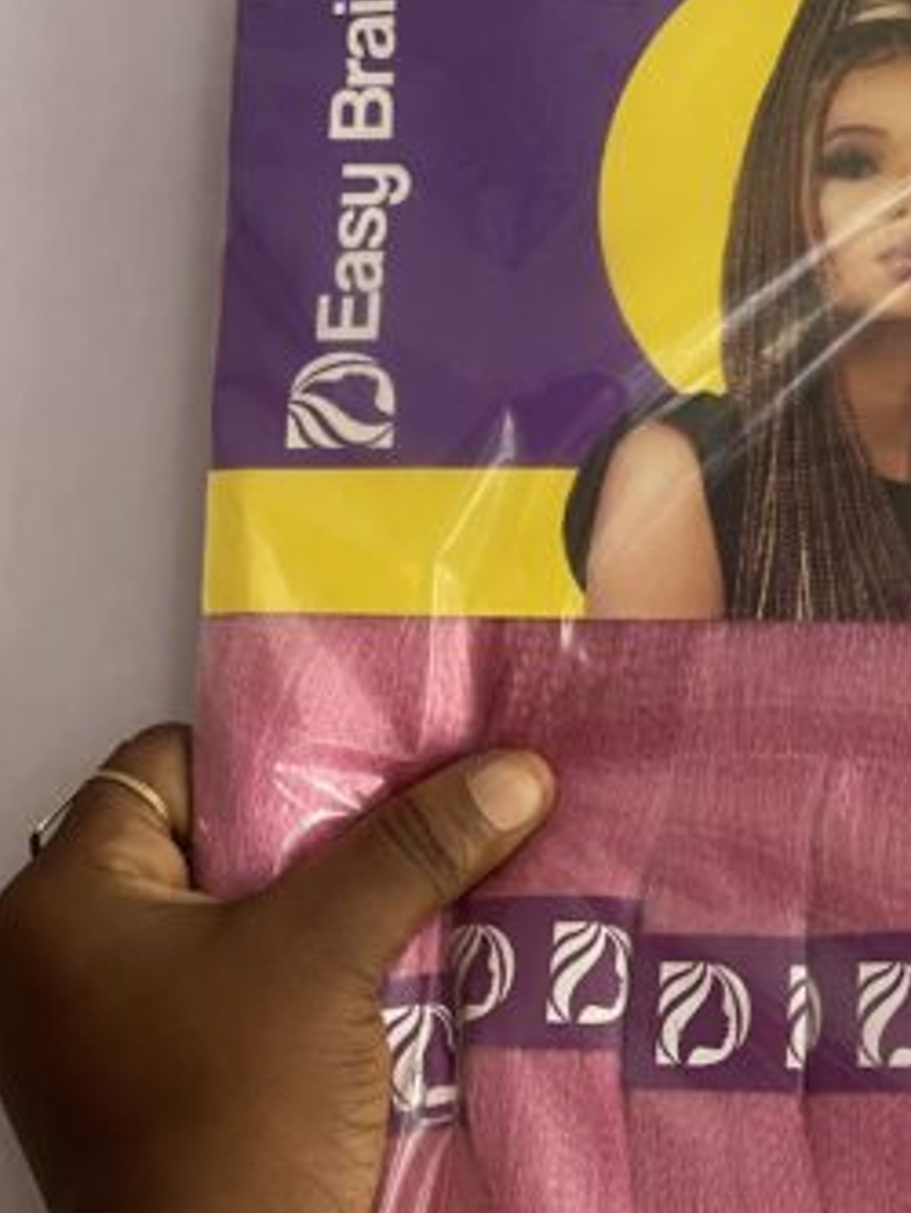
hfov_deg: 23.4
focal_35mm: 60
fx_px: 2104
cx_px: 911
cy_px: 1016
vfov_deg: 31.1
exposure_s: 1/60
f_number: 1.6
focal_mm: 5.1
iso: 400
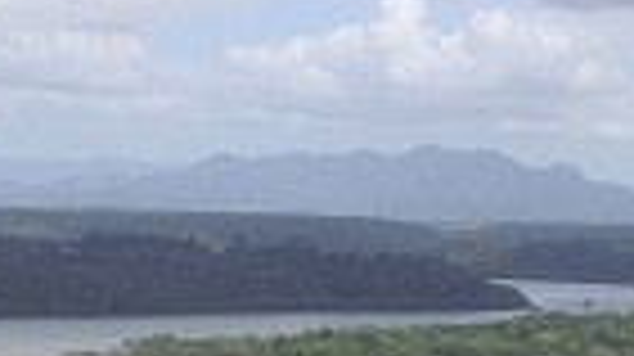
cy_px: 775
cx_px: 1088
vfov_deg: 9.0
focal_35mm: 124
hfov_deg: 15.3
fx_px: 2083
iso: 100
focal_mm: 3.61
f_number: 2.8
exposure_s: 1/1000
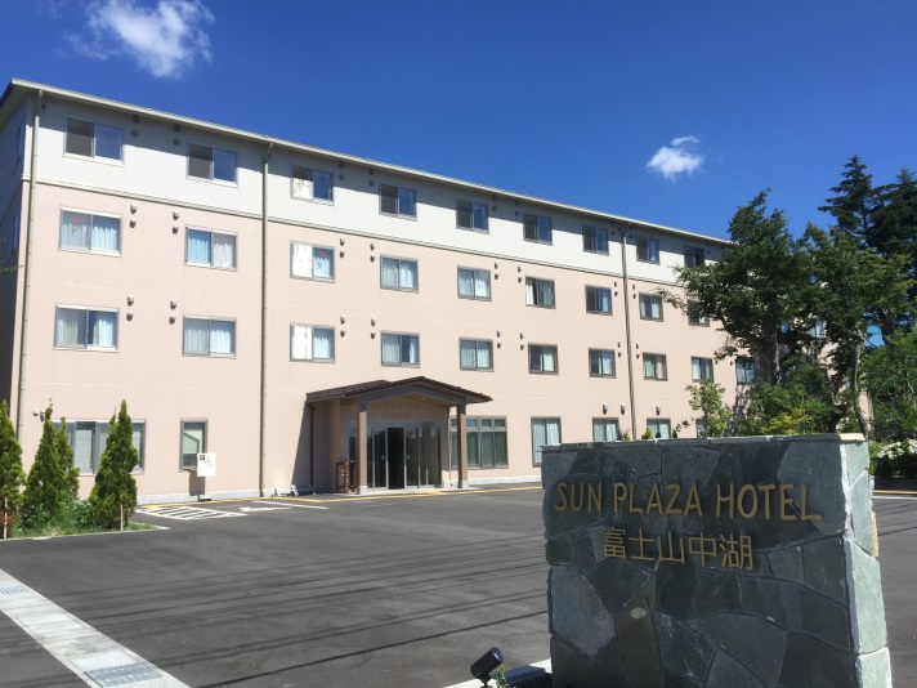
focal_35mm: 29
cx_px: 458
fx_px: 768
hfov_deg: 61.7
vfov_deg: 48.2
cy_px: 344
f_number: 2.2
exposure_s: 1/1464
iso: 32
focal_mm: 4.15
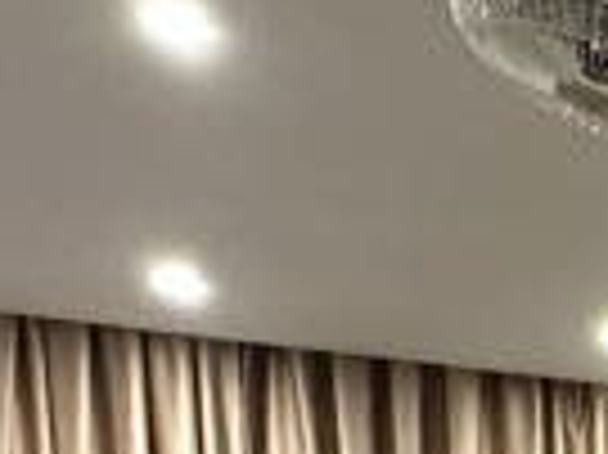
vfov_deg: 11.6
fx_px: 1860
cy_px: 1061
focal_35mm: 106
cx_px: 1144
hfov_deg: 15.5
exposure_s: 1/50
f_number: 2.2
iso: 500
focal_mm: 2.22
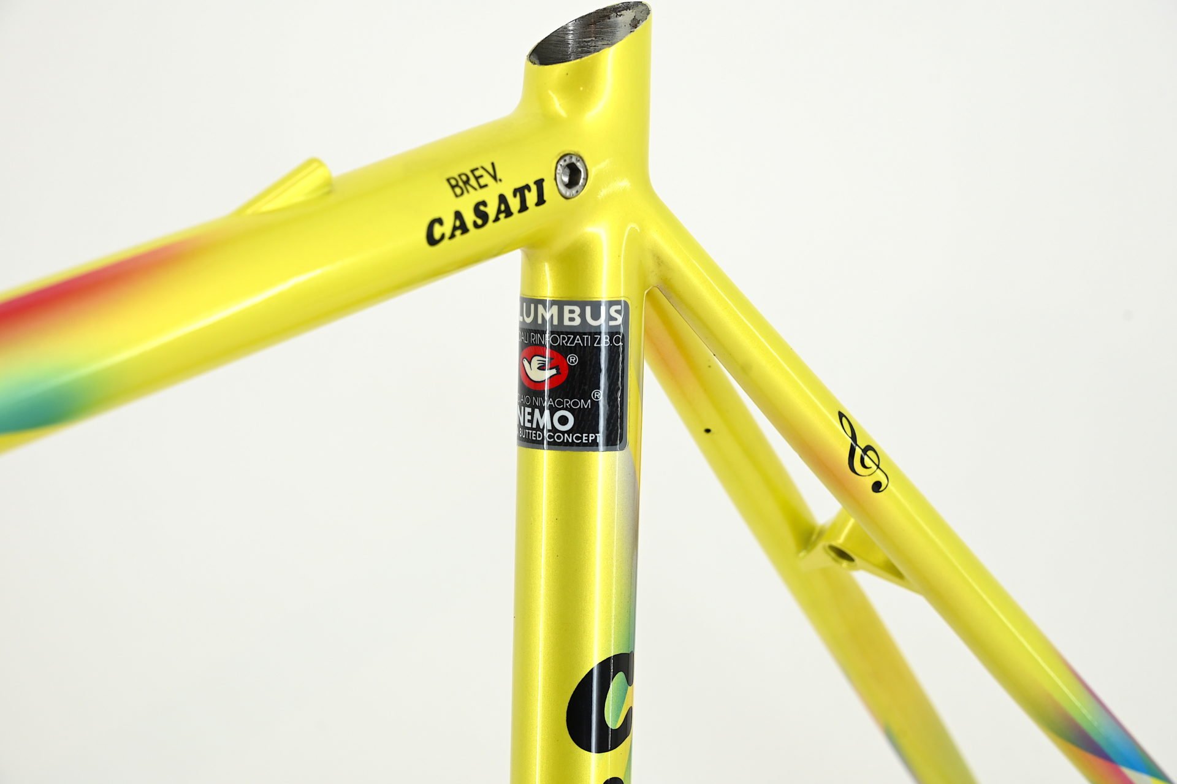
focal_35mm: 70
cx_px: 588
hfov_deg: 28.9
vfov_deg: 19.4
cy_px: 392
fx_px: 2288
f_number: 8
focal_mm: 70
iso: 320
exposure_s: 1/50
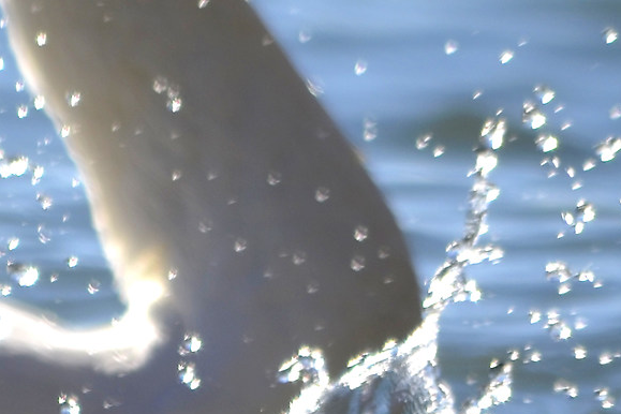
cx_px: -164
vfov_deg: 0.7
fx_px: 32169
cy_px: 403
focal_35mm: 1865
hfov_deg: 1.1
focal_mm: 300
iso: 100
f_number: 5.6
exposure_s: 1/500
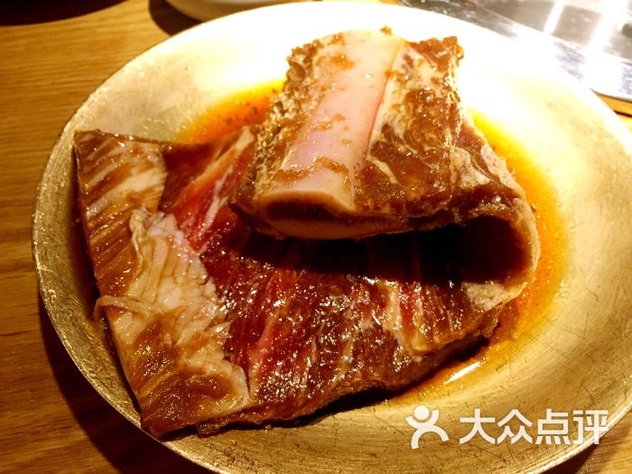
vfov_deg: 48.2
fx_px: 529
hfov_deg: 61.7
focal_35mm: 29
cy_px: 237
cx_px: 316
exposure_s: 1/10
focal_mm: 4.15
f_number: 2.2
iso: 100
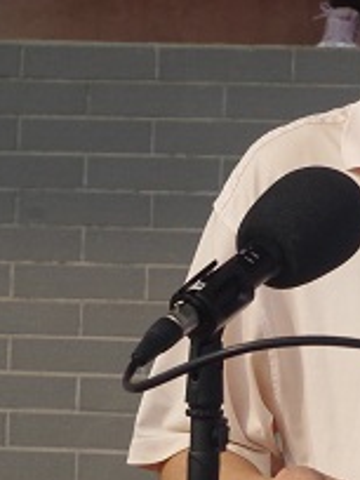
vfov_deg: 12.6
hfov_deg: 9.3
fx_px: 2177
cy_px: 204
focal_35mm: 157
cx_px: 442
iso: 1600
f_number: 10
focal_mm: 40
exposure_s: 1/3200
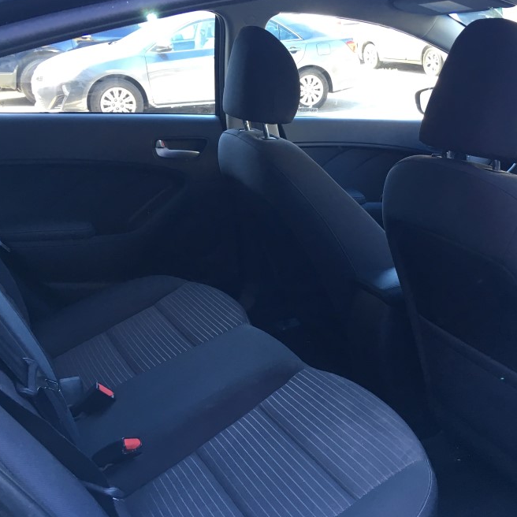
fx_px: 676
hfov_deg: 41.5
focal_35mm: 40
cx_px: 329
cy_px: 221
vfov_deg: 41.8
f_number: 2.2
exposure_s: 1/30
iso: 32
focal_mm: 4.15
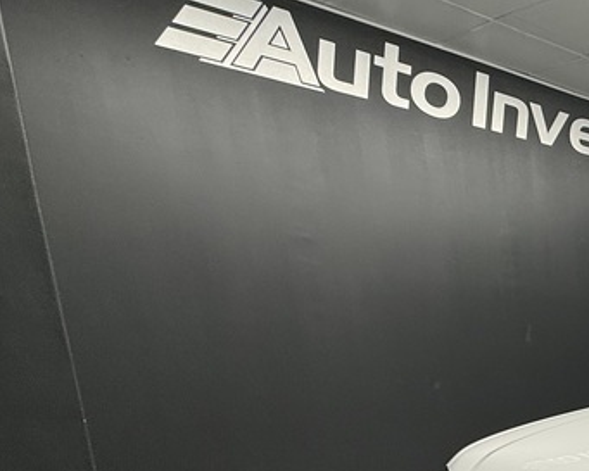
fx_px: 715
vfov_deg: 33.1
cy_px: 483
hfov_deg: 31.2
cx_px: 815
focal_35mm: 41
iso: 100
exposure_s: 1/100
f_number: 2.2
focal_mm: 2.22
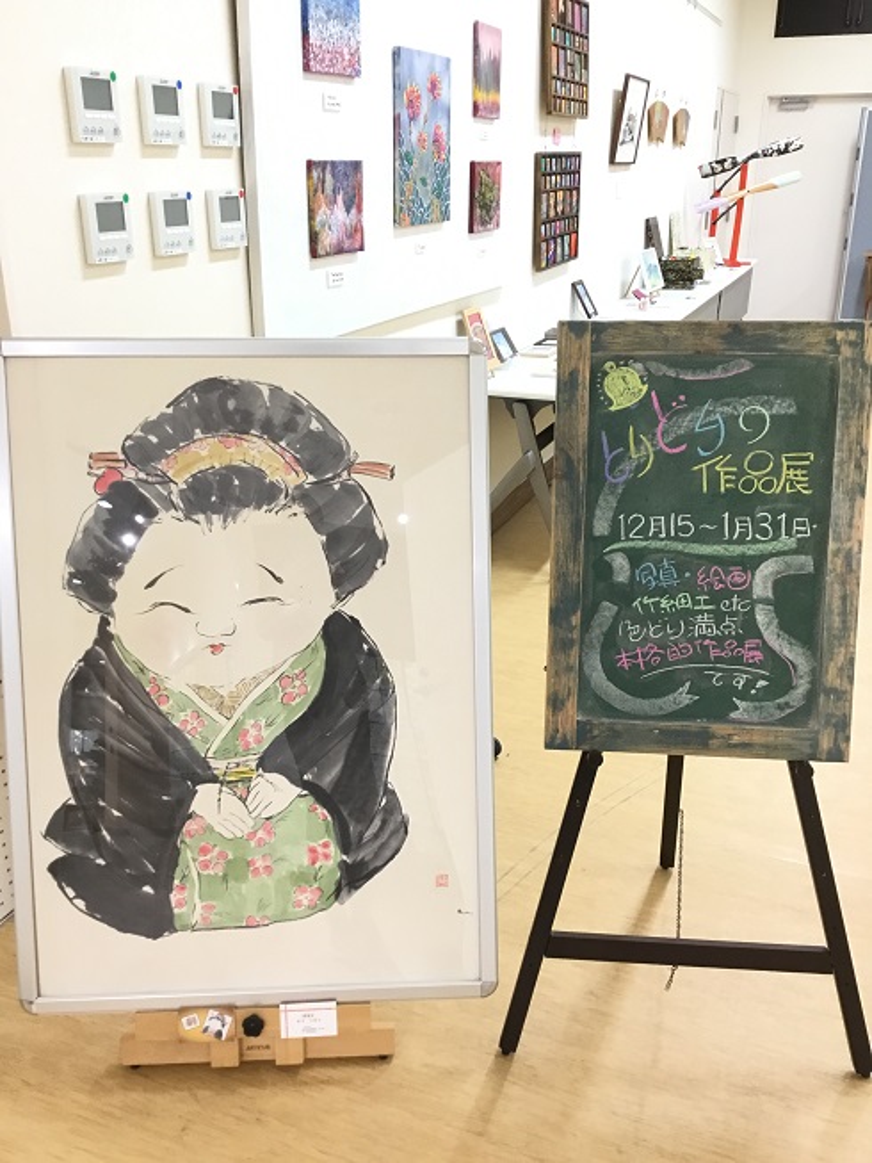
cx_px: 436
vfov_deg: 58.3
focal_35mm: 31
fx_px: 1041
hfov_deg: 45.5
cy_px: 582
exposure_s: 1/30
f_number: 2.4
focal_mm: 3.3
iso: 100
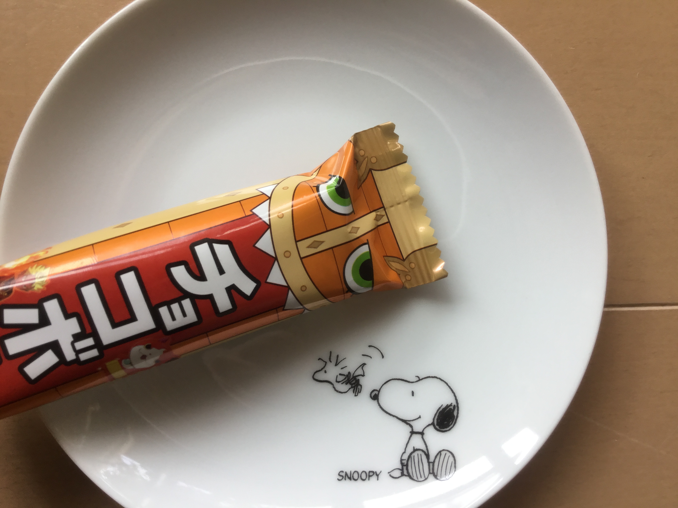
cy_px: 254
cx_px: 339
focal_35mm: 31
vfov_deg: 45.4
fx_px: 607
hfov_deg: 58.4
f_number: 2.4
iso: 25
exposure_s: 1/60
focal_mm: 3.3
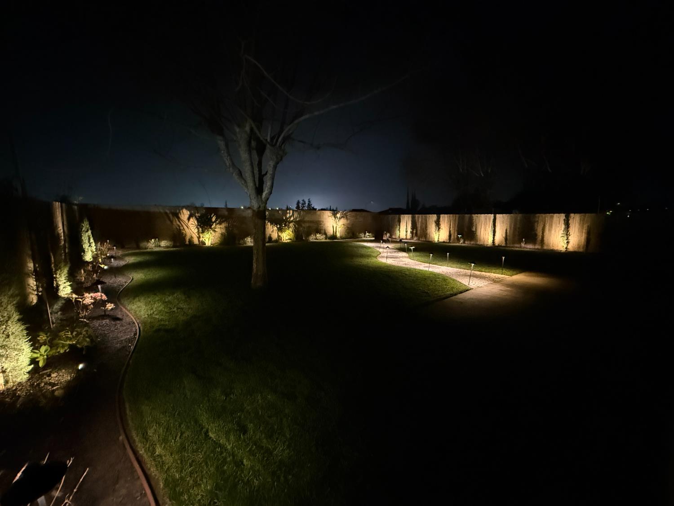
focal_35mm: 14
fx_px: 273
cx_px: 337
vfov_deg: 85.7
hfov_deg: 102.1
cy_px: 253
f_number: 2.2
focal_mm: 2.22
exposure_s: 1/15
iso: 3200
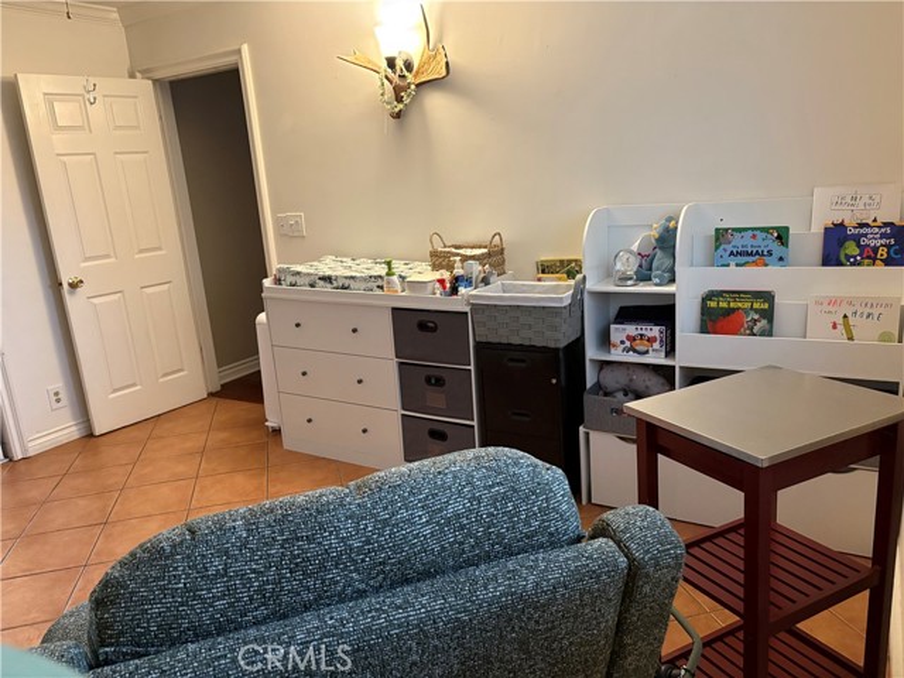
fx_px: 679
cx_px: 452
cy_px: 339
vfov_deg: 53.1
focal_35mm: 26
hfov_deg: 67.3
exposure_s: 1/40
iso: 500
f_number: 1.6
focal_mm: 5.96
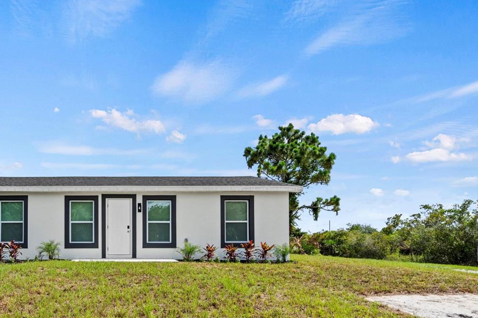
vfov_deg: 48.0
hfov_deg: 65.2
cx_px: 120
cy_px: 232
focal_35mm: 26
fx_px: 345
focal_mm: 16
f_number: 8
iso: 800
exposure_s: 1/1000
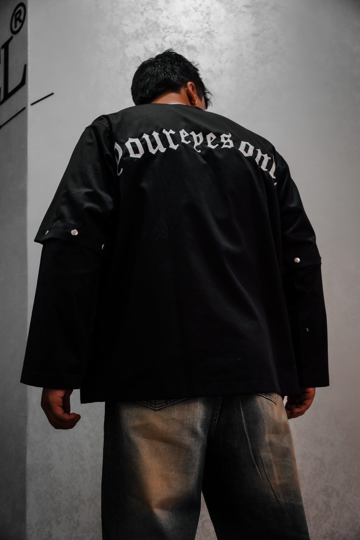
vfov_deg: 48.6
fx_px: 598
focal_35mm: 40
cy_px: 270
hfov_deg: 33.5
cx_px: 180
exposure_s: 1/50
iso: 80
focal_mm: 26.6
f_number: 2.8
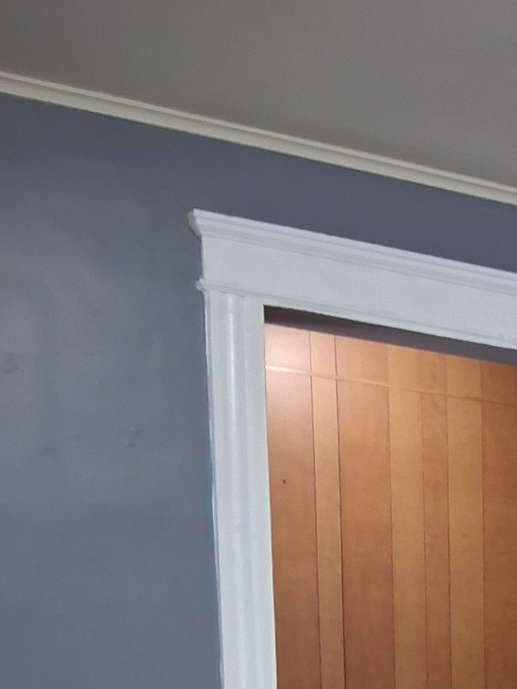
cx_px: 650
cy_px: 919
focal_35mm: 72
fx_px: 1434
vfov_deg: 23.6
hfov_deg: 19.1
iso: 500
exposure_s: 1/24
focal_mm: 3.98
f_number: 1.8
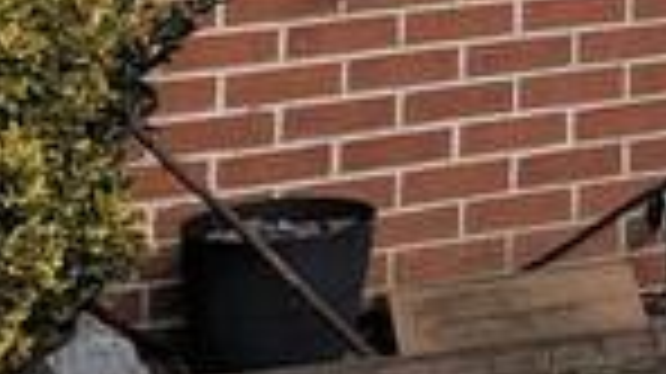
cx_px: 1539
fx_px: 3194
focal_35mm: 181
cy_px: -1012
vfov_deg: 5.9
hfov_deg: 10.4
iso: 46
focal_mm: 6.81
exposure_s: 1/542
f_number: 1.85
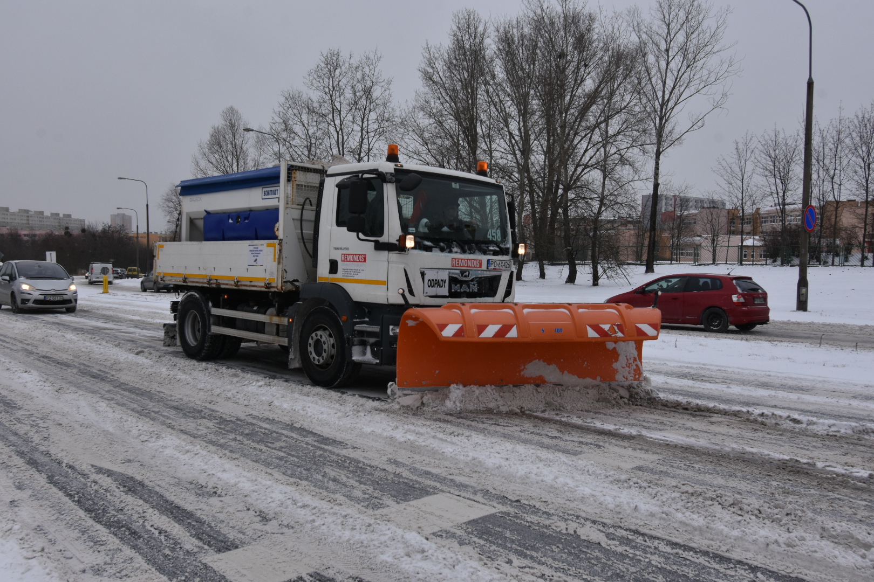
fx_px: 728
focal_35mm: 30
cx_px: 437
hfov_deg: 61.9
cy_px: 291
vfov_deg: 43.6
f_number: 10
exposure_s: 1/500
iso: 400
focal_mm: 20
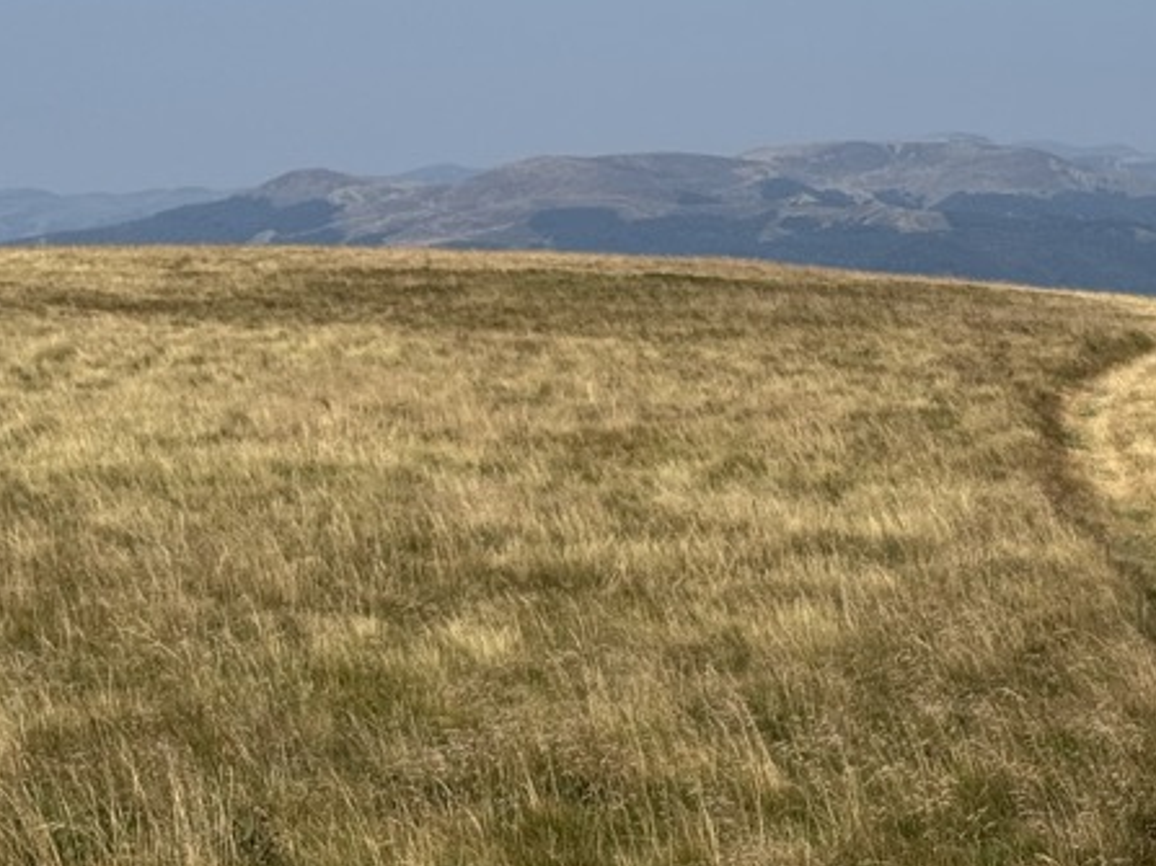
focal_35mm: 110
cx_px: 970
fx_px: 3672
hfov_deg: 17.7
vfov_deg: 13.4
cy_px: 129
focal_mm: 6.76
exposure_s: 1/6410
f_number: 1.78
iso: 64
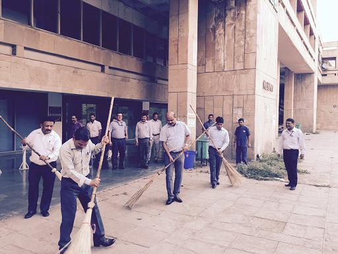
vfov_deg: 48.2
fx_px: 283
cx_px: 169
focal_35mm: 29
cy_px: 127
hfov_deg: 61.7
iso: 40
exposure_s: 1/120
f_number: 2.2
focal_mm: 4.15
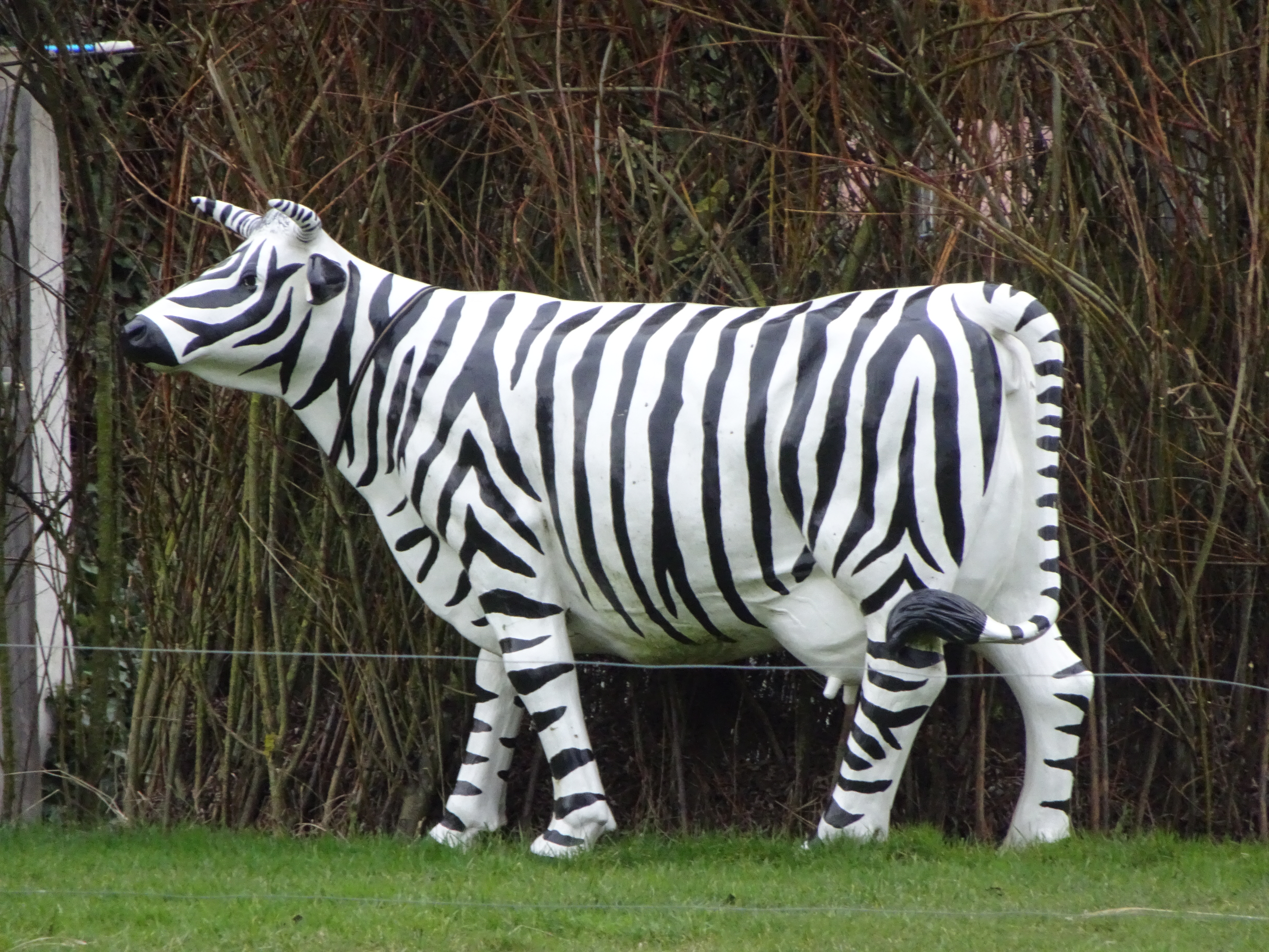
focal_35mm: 528
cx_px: 634
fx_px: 19356
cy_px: 476
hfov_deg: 3.8
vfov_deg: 2.8
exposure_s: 1/250
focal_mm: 90.16
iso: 800
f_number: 6.3
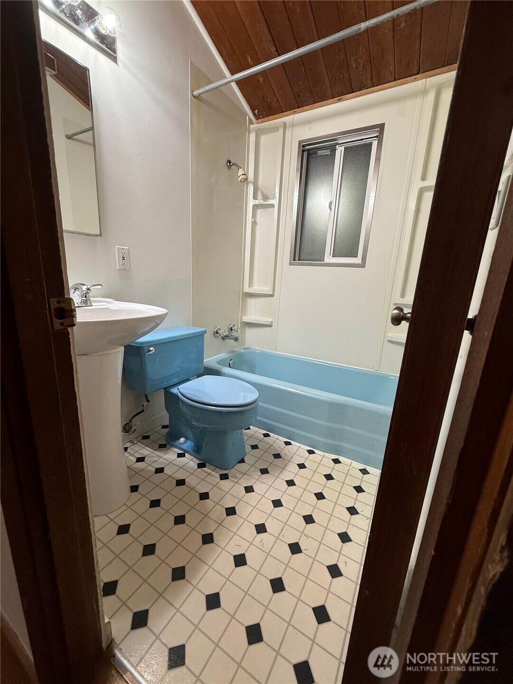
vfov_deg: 102.1
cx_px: 256
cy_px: 342
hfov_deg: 85.7
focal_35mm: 14
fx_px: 277
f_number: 2.2
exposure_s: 1/120
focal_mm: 2.22
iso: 250
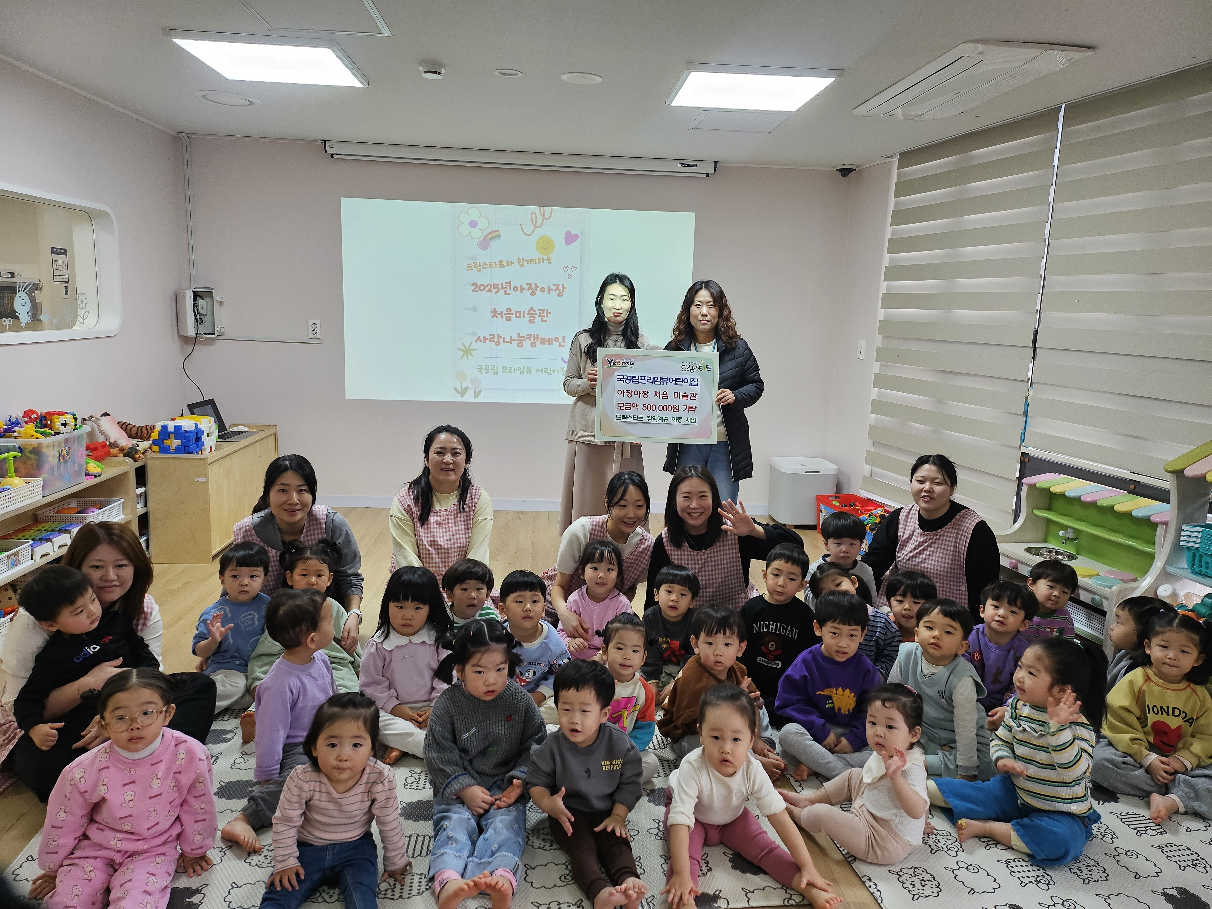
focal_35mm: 24
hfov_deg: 71.6
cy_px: 454
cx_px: 606
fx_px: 840
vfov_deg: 56.8
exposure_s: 1/120
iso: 160
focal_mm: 5
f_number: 1.8
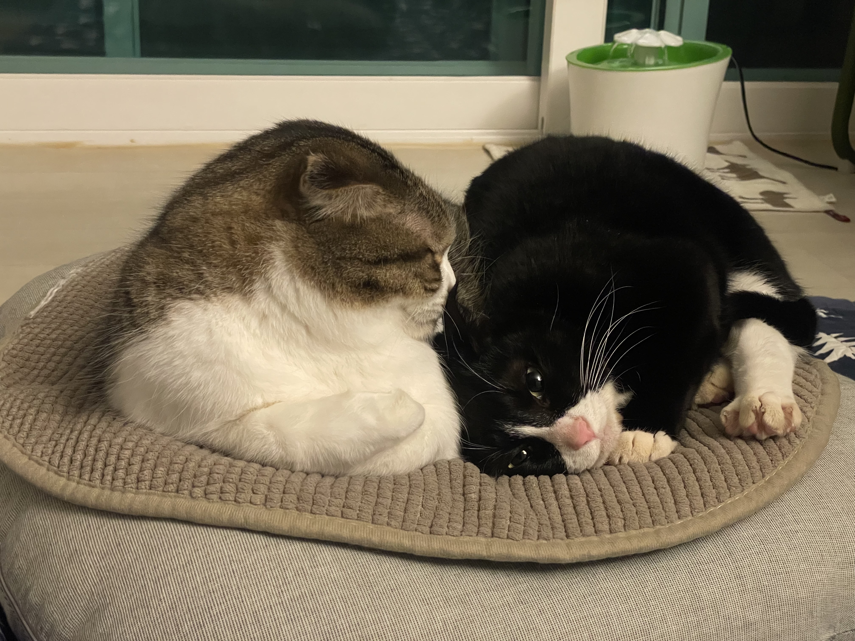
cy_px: 320
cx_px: 428
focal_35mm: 52
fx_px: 1284
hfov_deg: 36.8
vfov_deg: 28.0
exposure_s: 1/30
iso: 1000
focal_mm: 6
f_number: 2
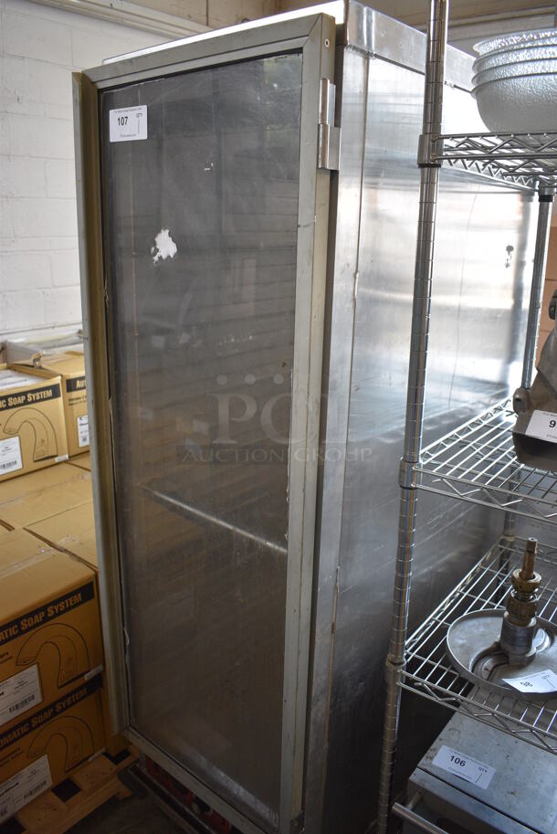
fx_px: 626
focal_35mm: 27
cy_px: 417
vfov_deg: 67.3
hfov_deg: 48.0
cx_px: 278
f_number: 3.5
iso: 800
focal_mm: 18
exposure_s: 1/160
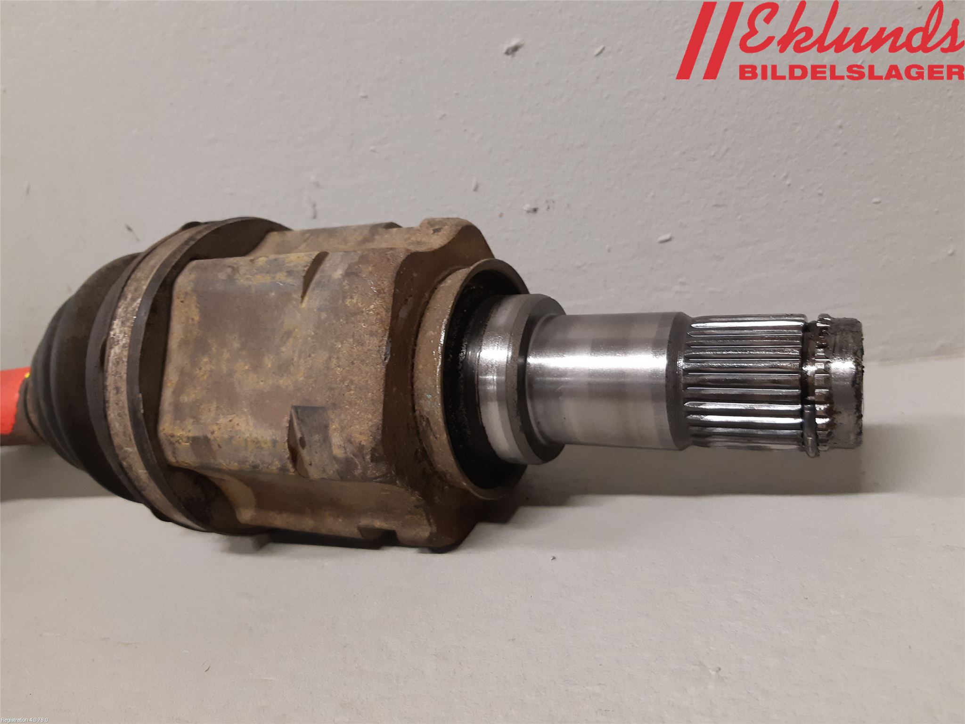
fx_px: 725
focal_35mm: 26
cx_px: 482
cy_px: 362
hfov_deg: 67.3
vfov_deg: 53.1
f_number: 1.7
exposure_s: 1/50
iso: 200
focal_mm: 3.93
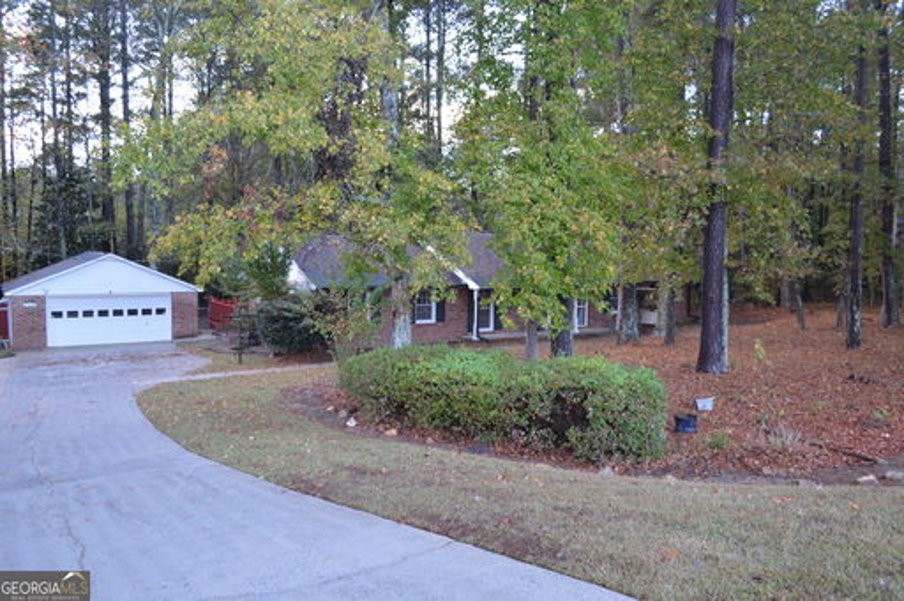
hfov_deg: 67.4
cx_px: 452
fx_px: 677
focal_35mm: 27
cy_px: 300
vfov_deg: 47.8
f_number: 3.5
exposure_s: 1/50
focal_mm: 18
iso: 400
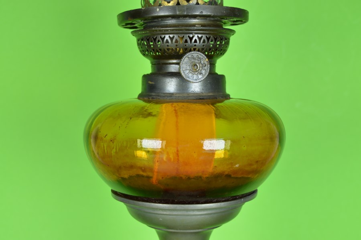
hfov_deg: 36.9
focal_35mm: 54
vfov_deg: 25.0
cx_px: 180
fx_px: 541
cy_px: 120
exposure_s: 1/125
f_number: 6.3
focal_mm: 36
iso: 100
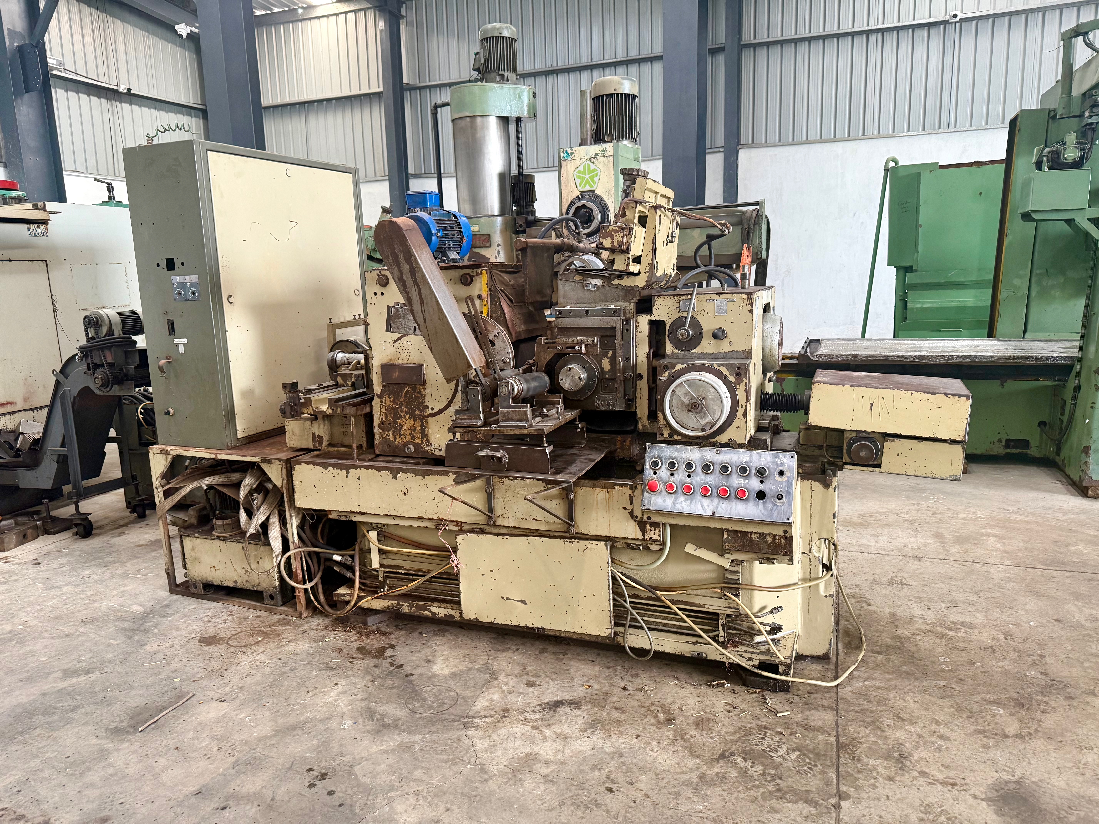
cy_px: 412
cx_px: 550
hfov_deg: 71.6
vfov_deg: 56.8
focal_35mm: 24
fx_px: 762
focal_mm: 6.76
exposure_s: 1/60
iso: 250
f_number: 1.78
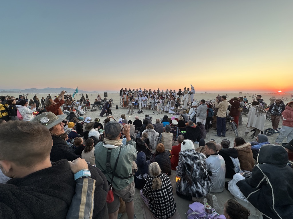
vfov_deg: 85.7
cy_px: 110
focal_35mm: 14
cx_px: 146
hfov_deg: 102.1
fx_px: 119
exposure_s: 1/149
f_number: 2.2
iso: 40
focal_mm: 2.22
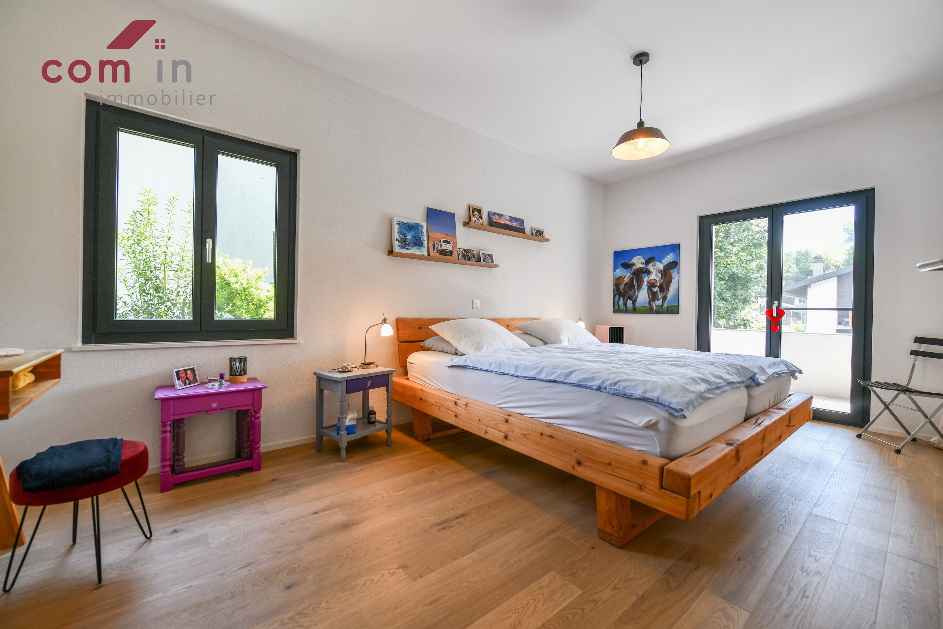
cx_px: 472
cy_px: 314
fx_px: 367
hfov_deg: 104.3
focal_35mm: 14
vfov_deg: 81.2
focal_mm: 14
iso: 320
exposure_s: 1/100
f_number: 5
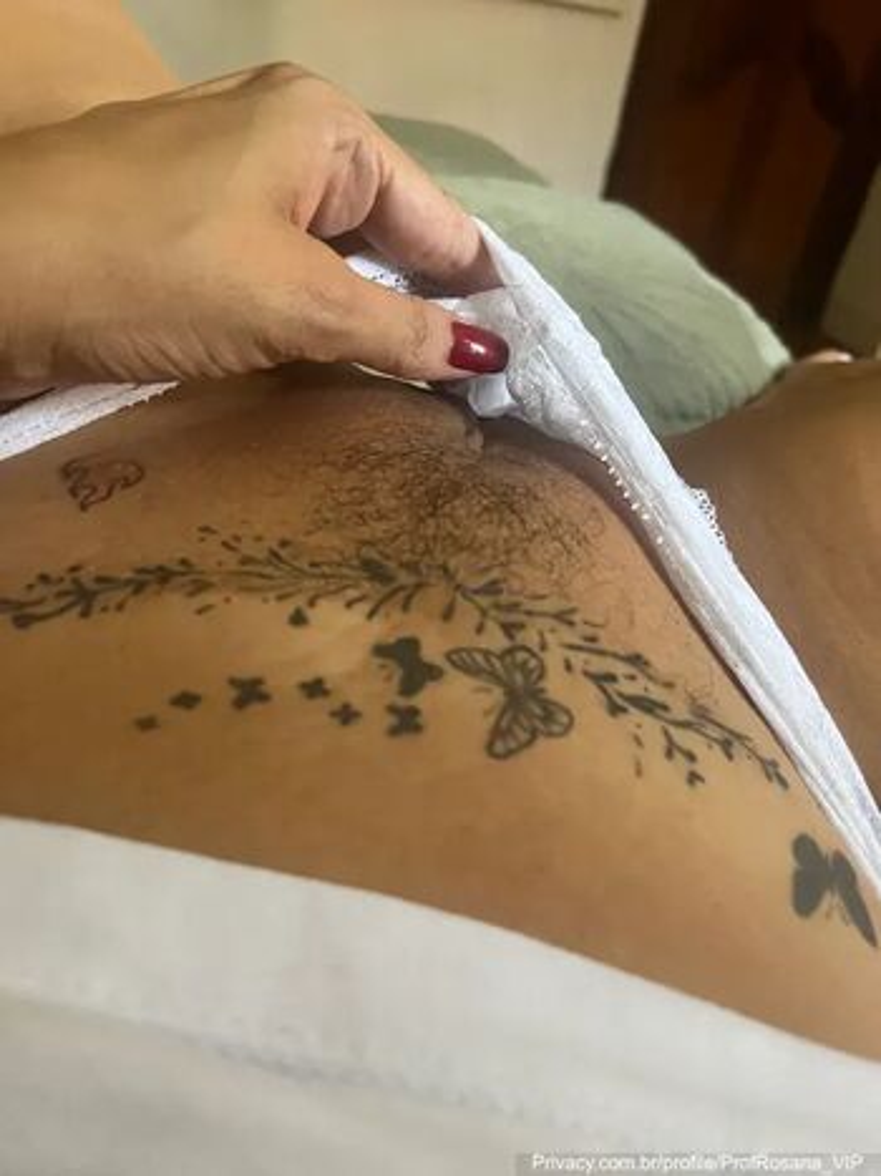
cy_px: 588
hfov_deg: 53.0
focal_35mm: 26
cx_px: 440
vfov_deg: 67.3
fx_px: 883
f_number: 1.5
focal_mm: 5.7
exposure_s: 1/60
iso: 500
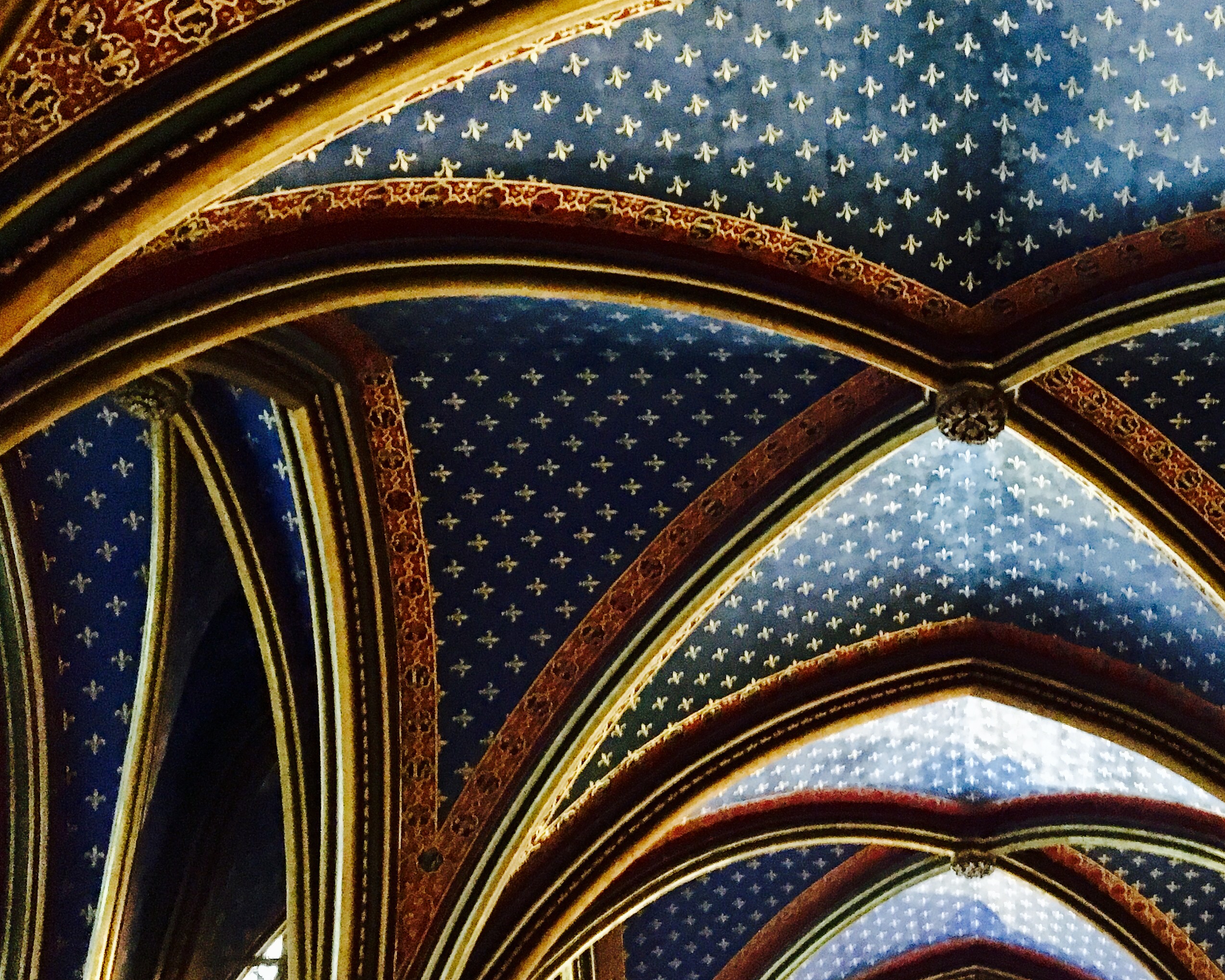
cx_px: 965
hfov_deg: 39.7
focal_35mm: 45
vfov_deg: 33.4
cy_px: 480
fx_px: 1632
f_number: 2.2
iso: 1000
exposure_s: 1/17
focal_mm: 4.15
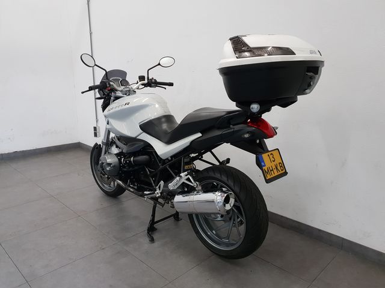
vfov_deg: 53.1
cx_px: 192
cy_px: 144
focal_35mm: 26
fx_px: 289
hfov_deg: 67.3
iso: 250
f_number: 1.5
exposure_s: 1/50
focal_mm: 4.3
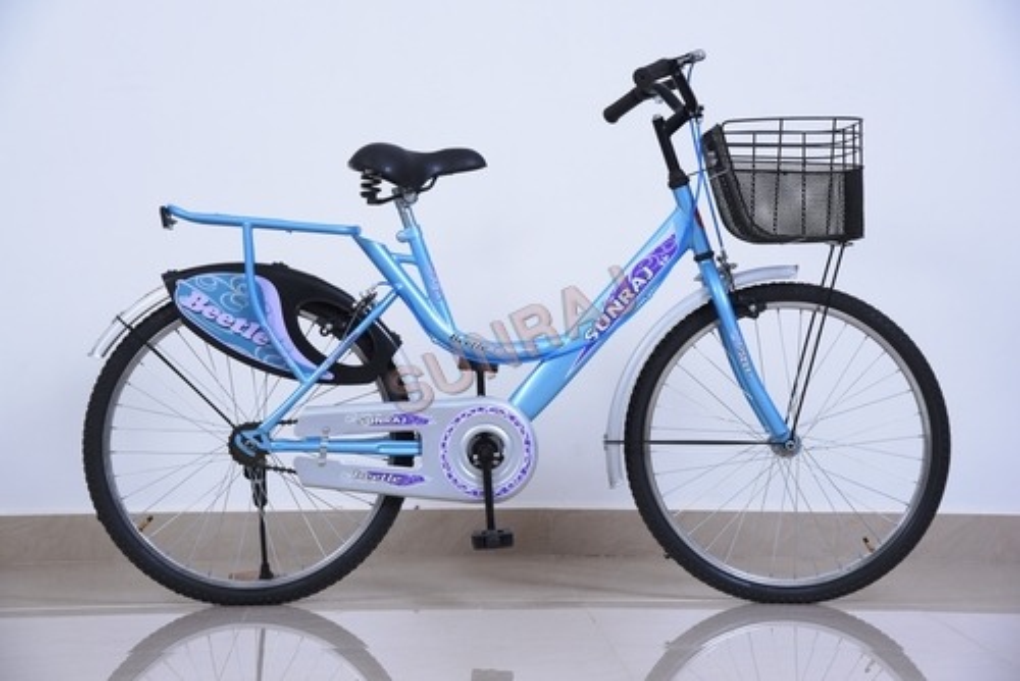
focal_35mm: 92
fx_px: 2608
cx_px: 510
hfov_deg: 22.1
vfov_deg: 14.9
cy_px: 340
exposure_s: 1/160
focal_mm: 92
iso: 100
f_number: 9
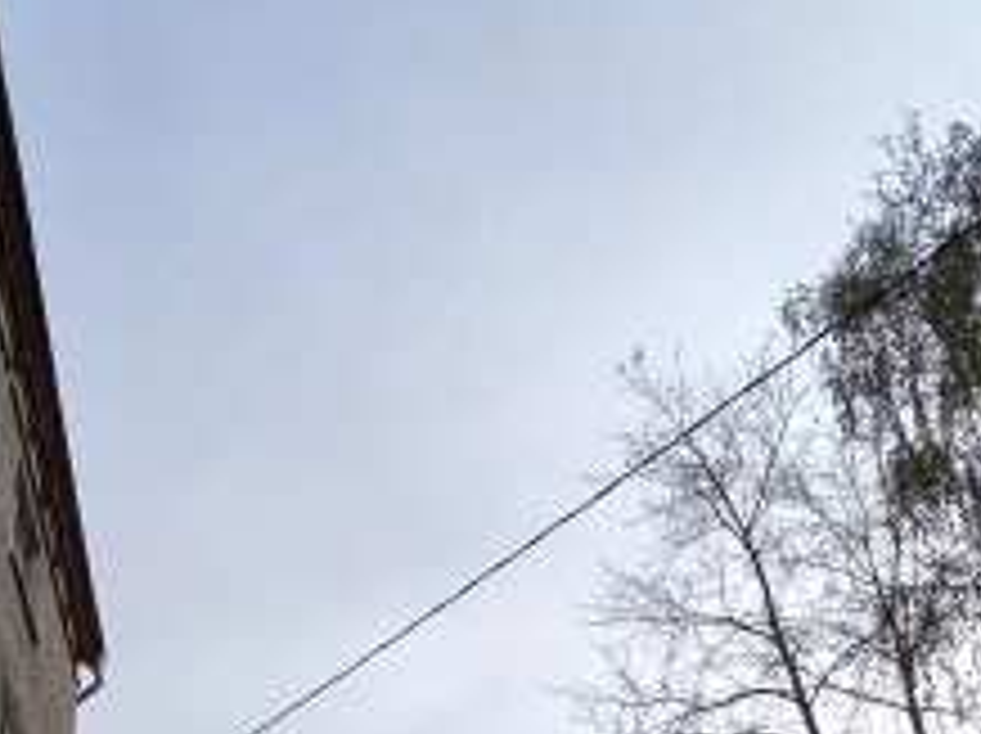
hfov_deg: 43.6
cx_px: 374
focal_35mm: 43
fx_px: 1217
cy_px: 937
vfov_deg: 28.1
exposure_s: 1/760
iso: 50
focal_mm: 1.6
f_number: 2.2
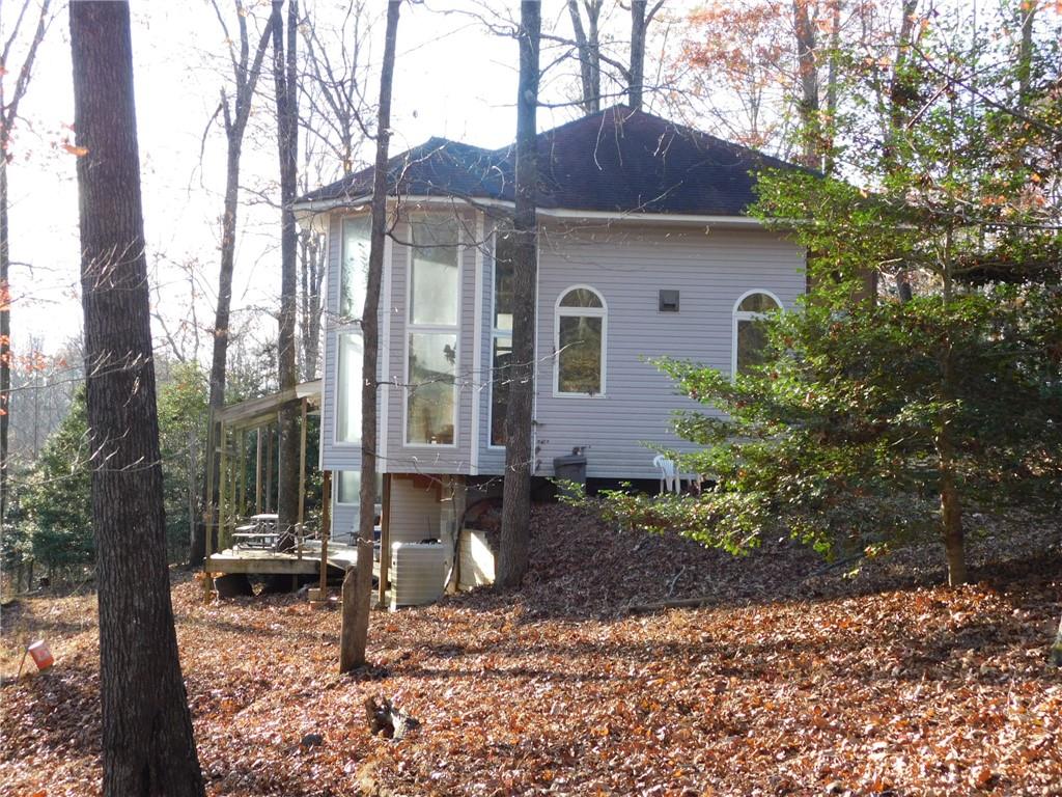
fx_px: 1565
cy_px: 398
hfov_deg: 37.5
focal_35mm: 51
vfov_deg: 28.6
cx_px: 531
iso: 125
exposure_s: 1/80
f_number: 3.8
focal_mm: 9
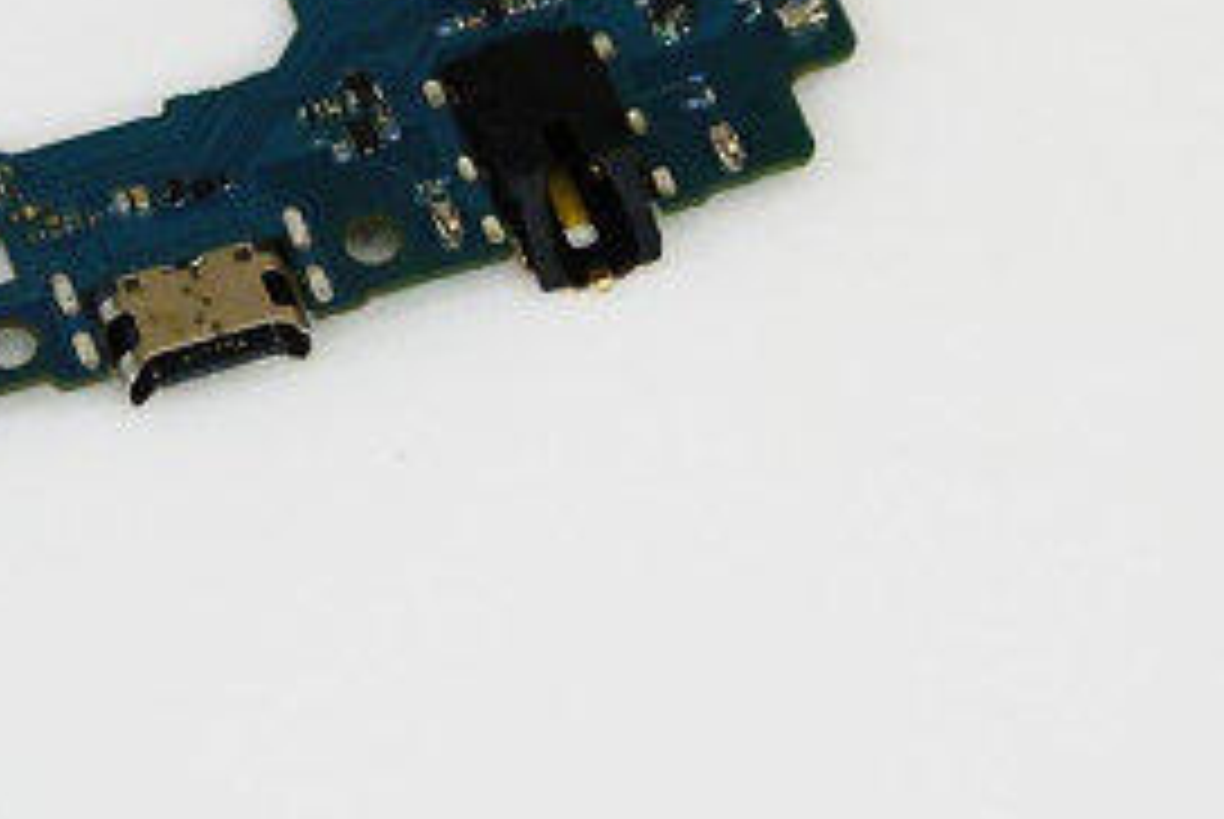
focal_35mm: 192
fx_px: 6535
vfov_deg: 7.2
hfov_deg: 10.7
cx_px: 416
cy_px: 119
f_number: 5.6
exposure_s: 1/160
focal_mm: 60
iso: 1600
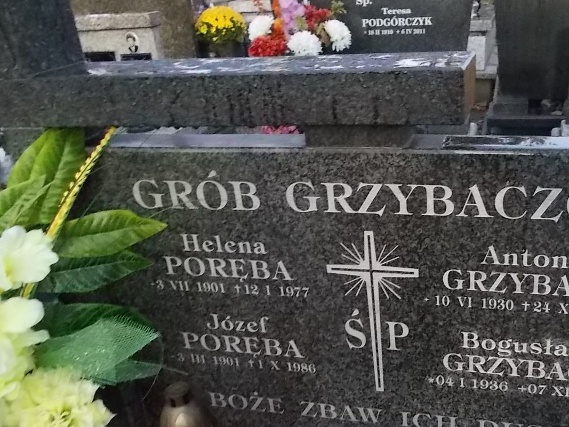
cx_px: 381
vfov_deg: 36.6
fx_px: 641
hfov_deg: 47.1
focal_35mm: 39
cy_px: 269
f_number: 8
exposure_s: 1/125
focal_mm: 4.6
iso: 400
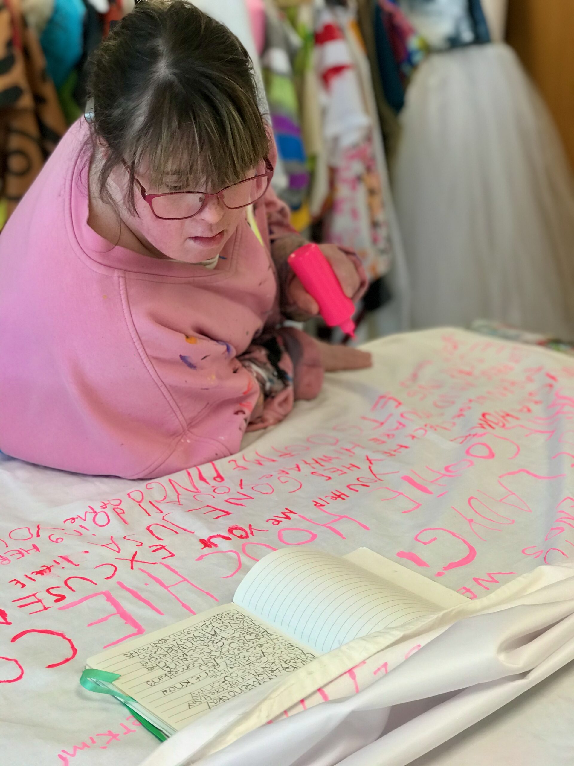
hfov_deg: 25.7
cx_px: 287
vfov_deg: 33.8
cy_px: 383
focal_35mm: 57
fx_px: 1260
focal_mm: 6.6
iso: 64
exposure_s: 1/50
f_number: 2.8
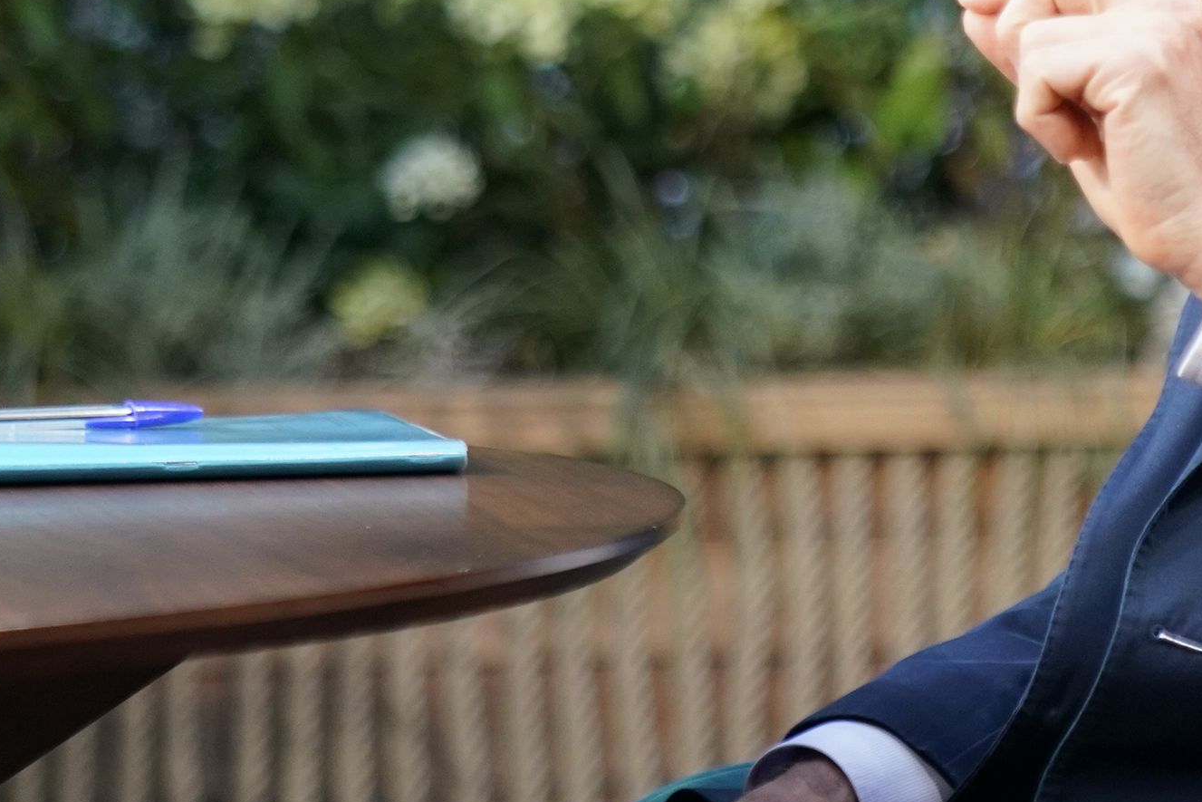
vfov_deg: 6.5
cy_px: -79
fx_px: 7045
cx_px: 755
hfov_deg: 9.7
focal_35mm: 211
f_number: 2.8
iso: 1600
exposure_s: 1/500
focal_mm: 70
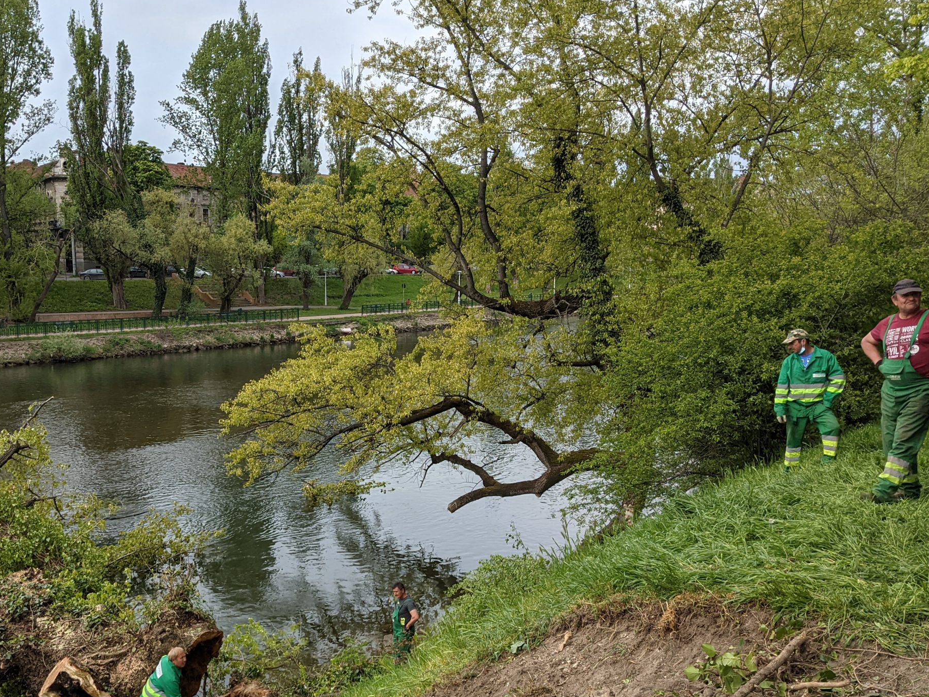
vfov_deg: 37.5
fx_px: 1020
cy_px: 429
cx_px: 329
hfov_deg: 48.4
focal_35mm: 38
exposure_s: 1/2611
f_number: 1.73
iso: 67
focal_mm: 4.38
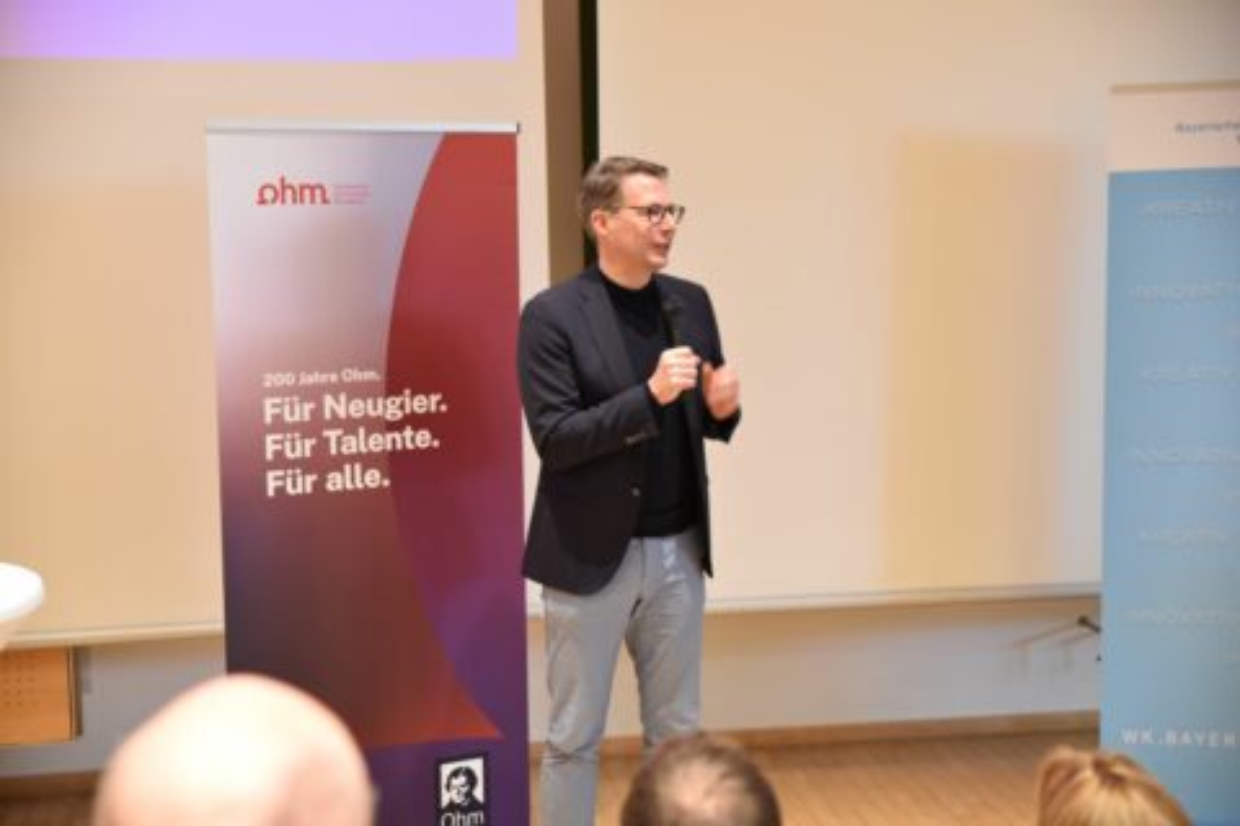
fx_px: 1894
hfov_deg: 36.2
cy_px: 413
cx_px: 620
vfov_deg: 24.6
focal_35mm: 55
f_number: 2.8
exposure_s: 1/60
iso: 3200
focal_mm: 55
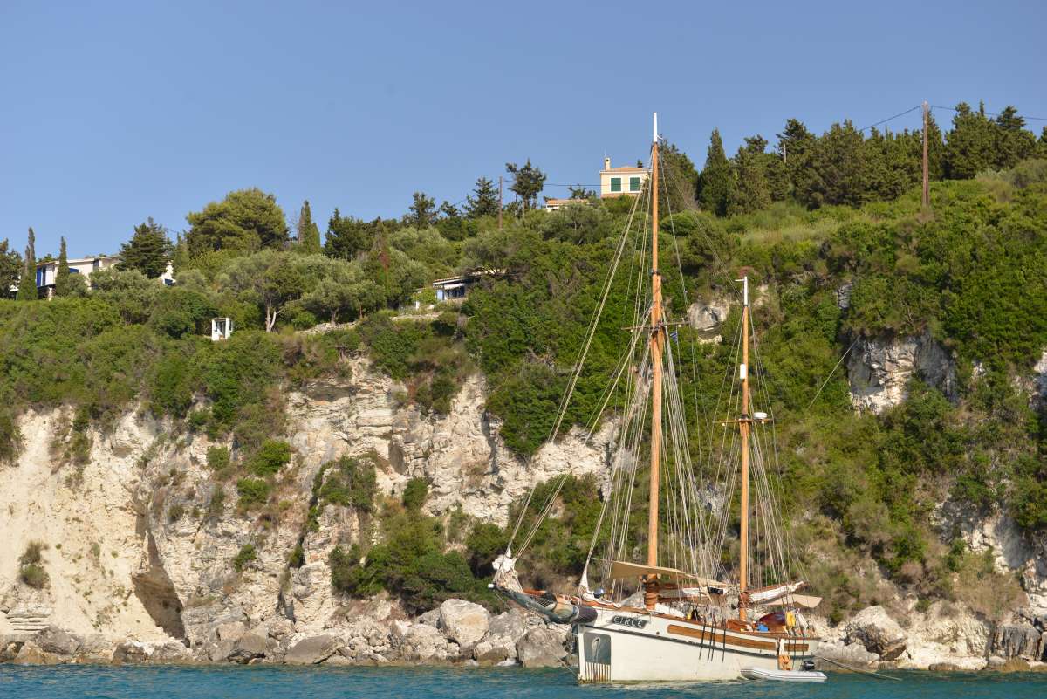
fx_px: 2036
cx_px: 524
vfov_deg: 19.5
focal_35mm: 70
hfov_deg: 28.8
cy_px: 350
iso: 125
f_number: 7.1
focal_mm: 70
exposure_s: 1/200
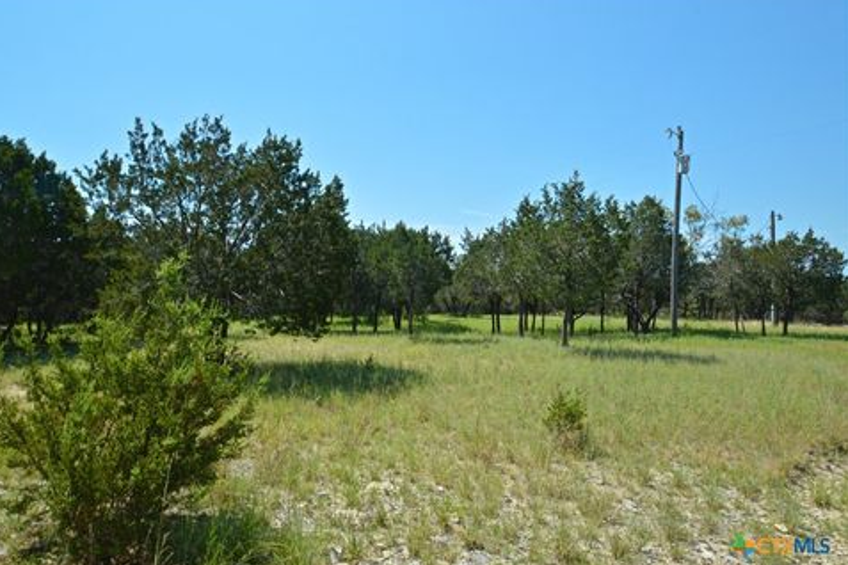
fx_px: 518
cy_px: 281
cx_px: 405
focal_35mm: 22
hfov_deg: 78.5
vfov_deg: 57.2
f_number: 16
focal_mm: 14
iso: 200
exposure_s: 1/50
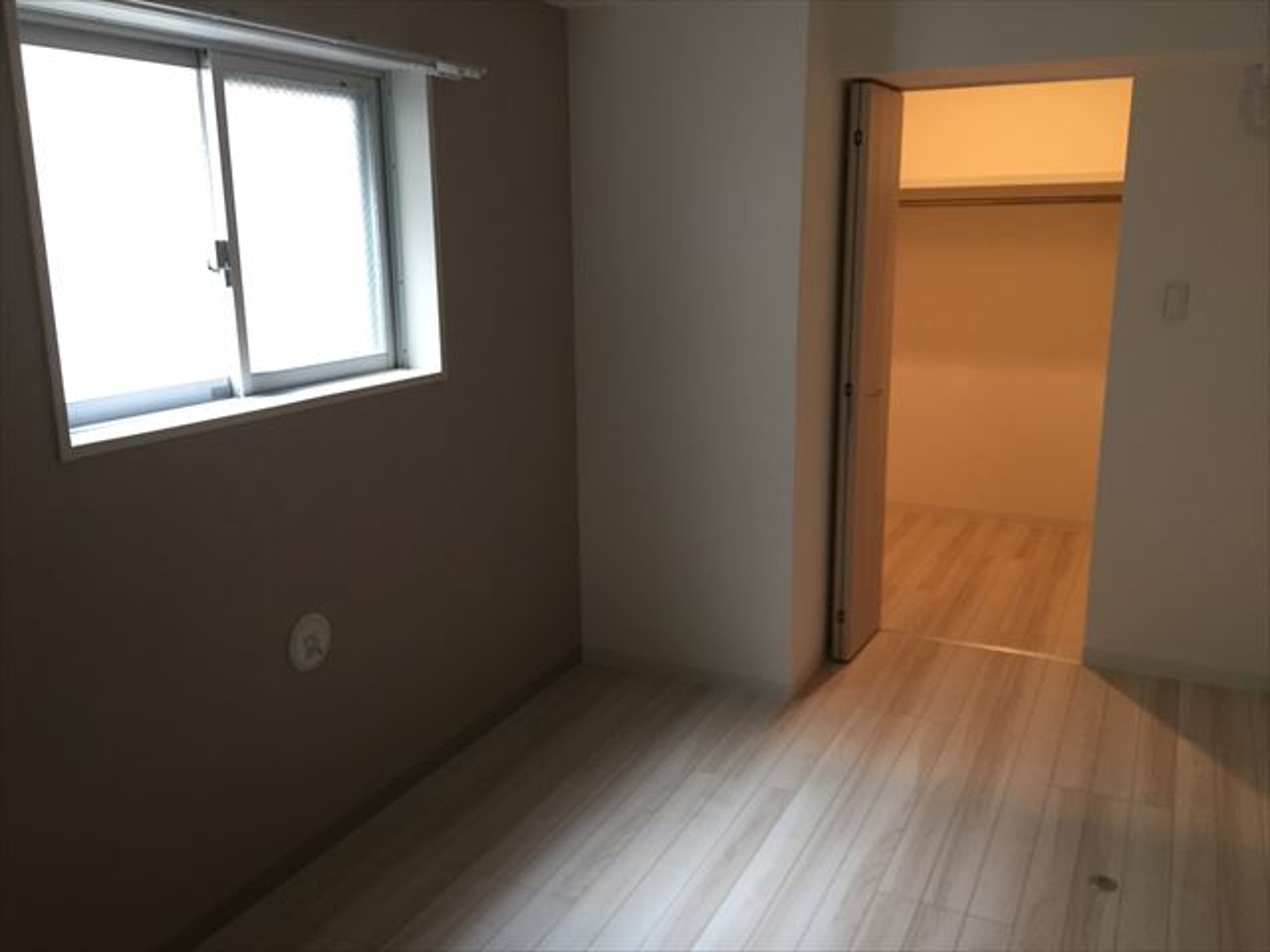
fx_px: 1064
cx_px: 635
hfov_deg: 61.7
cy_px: 476
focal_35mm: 29
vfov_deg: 48.2
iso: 160
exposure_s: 1/33
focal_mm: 4.15
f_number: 2.2
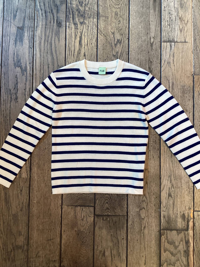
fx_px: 239
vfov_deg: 58.4
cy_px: 134
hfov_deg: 45.4
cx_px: 100
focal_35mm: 31
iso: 50
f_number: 2.4
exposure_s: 1/50
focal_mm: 3.3
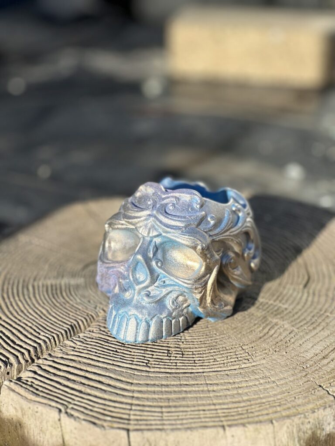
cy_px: 223
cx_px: 168
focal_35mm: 77
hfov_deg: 19.1
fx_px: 994
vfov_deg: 25.3
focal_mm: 9
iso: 32
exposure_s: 1/589
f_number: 2.8
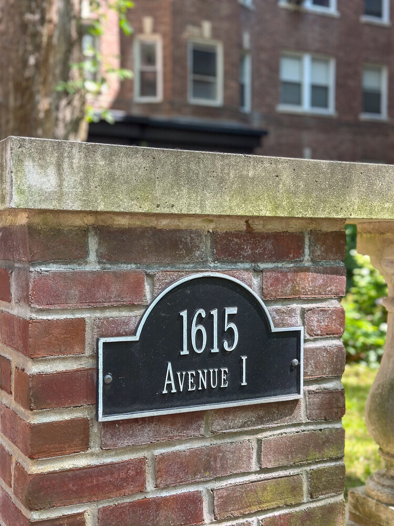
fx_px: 728
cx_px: 197
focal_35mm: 48
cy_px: 263
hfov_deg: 30.3
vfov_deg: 39.7
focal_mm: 6.86
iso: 80
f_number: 1.8
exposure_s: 1/250
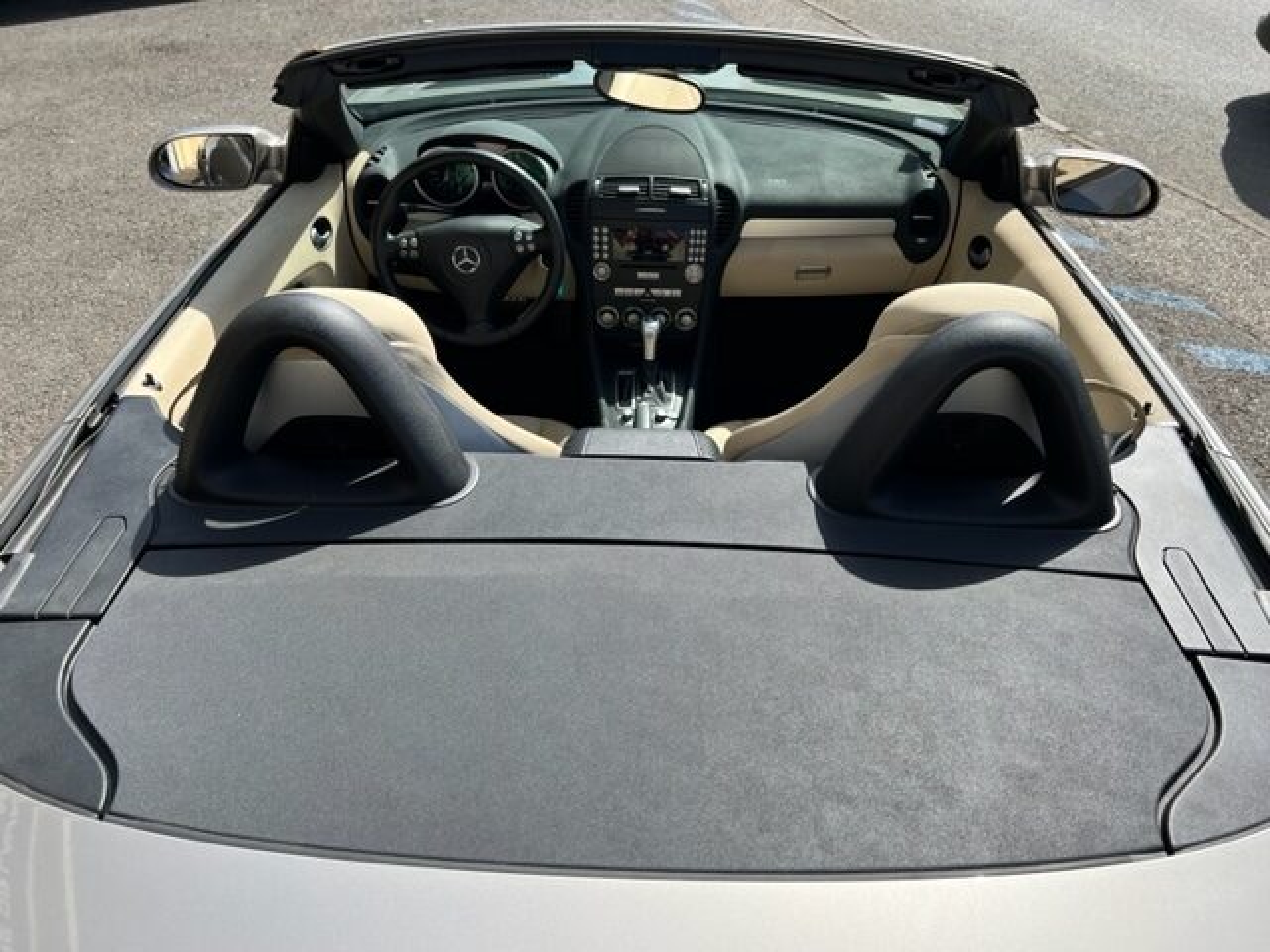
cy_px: 476
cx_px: 635
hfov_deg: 67.3
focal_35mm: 26
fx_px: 954
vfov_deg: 53.1
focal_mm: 5.7
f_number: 1.5
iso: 50
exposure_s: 1/2083
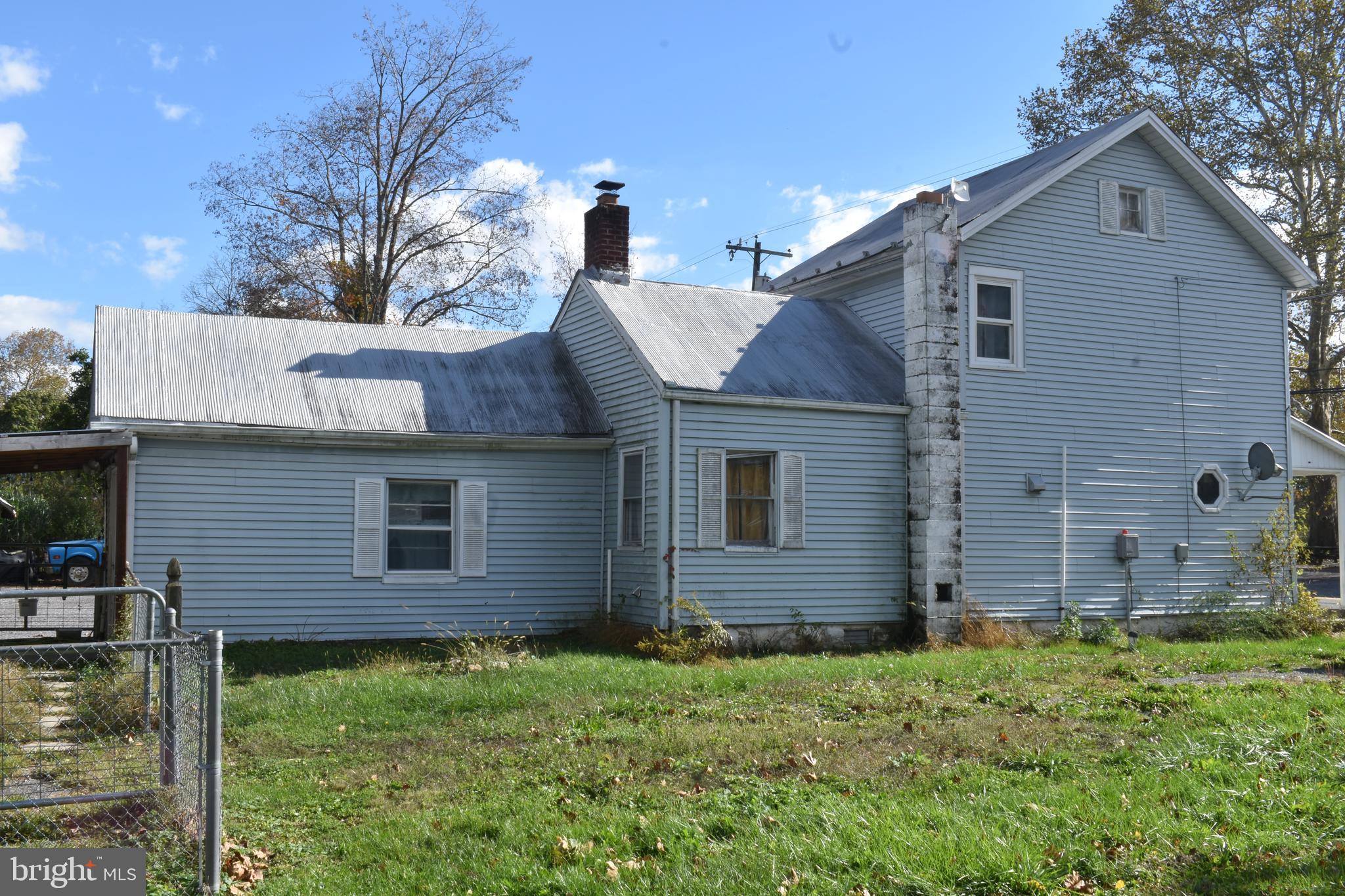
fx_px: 1345
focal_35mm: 36
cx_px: 672
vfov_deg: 36.9
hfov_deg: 53.1
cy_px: 448
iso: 100
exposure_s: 1/25
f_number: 25
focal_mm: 24
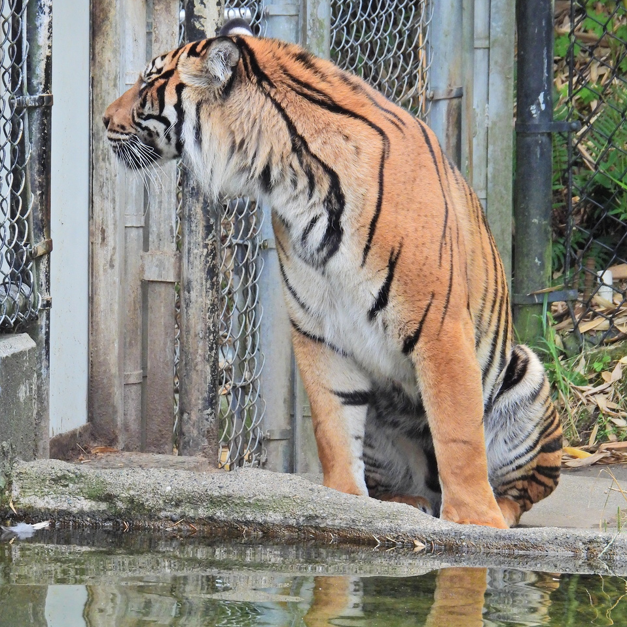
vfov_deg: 2.3
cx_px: 314
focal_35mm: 768
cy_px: 332
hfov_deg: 2.3
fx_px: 15738
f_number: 5.6
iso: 560
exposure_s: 1/250
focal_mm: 116
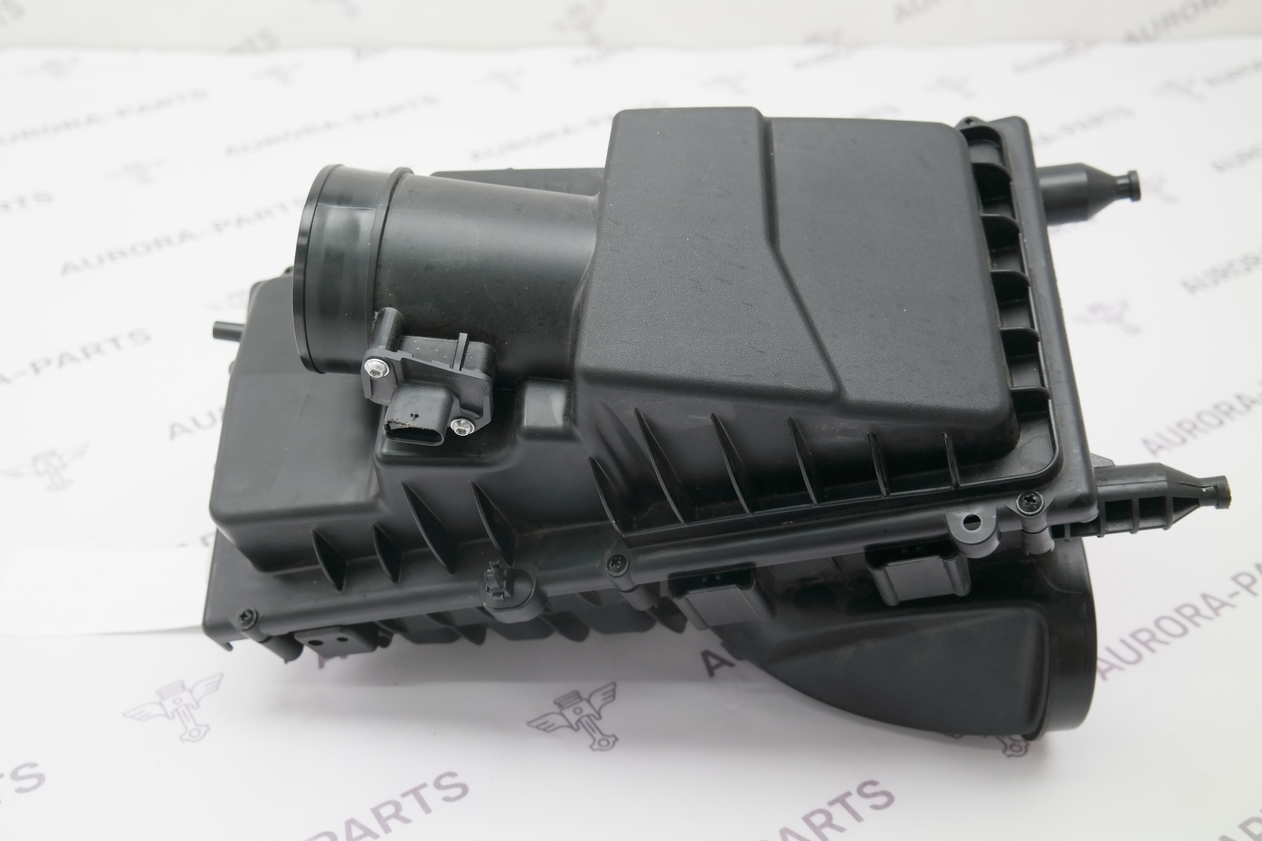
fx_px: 1437
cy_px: 420
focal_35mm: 41
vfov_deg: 32.6
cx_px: 631
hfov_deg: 47.4
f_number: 4
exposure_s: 1/50
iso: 400
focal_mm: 27
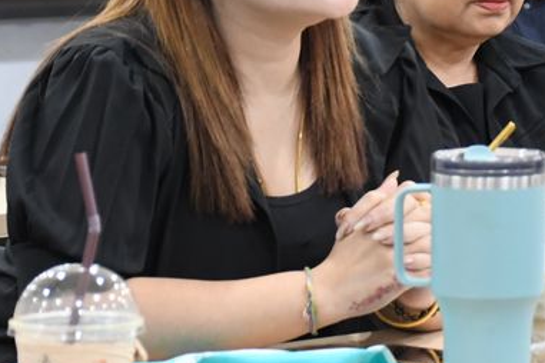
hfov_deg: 7.2
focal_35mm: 282
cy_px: -22
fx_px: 4269
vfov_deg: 4.9
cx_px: 678
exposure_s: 1/60
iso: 3200
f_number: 5
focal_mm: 70
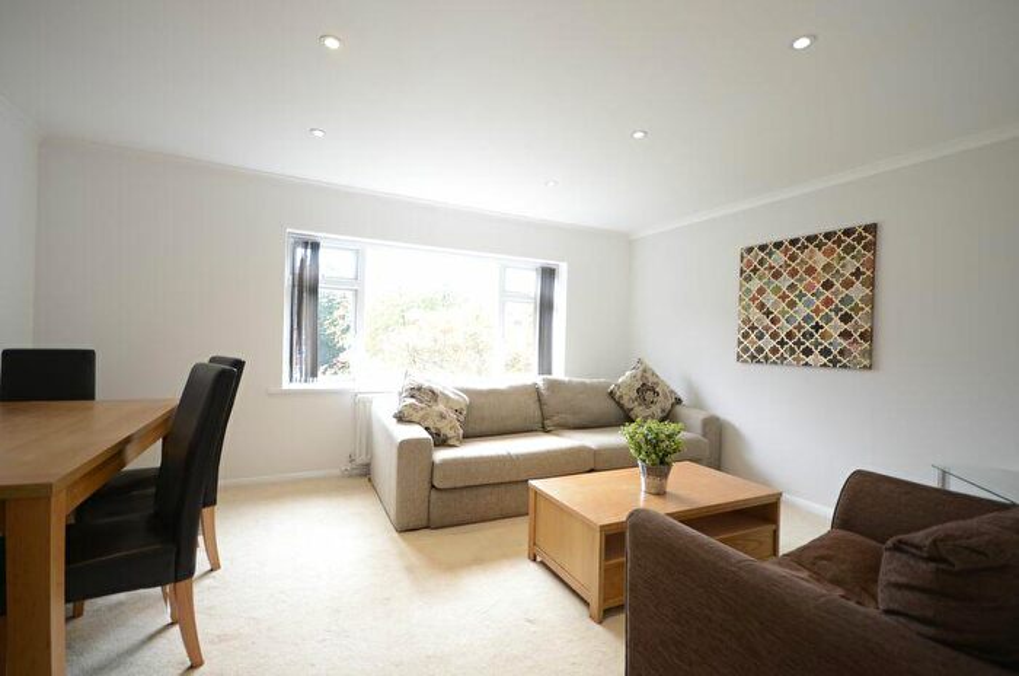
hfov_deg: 100.5
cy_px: 338
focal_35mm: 15
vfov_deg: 77.1
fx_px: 424
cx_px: 510
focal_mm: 10
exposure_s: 1/25
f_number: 4
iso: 140
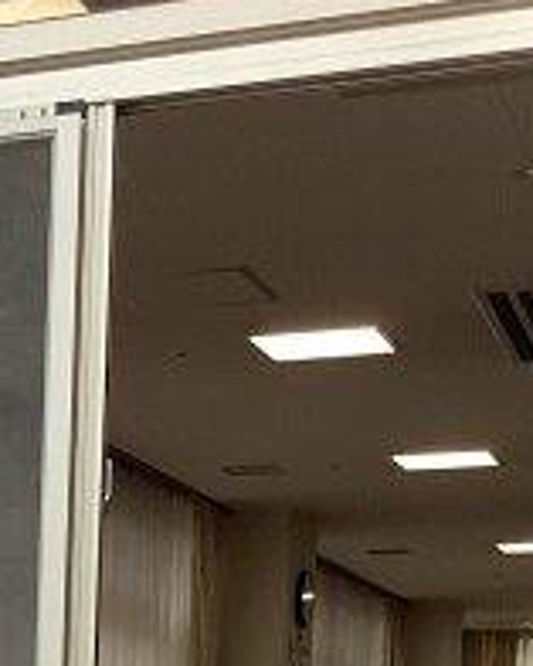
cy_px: 1047
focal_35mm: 103
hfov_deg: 14.4
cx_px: -156
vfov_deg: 16.6
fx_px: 2029
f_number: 2.4
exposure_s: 1/208
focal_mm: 3.3
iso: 25
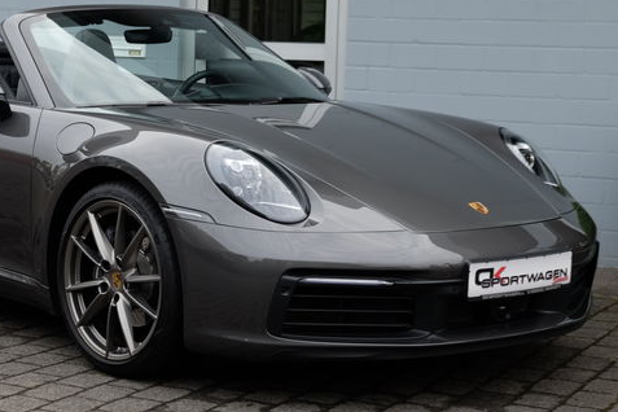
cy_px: 128
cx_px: 168
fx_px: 1631
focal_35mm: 95
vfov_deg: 14.4
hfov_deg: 21.3
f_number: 4
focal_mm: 39
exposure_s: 1/105
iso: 200
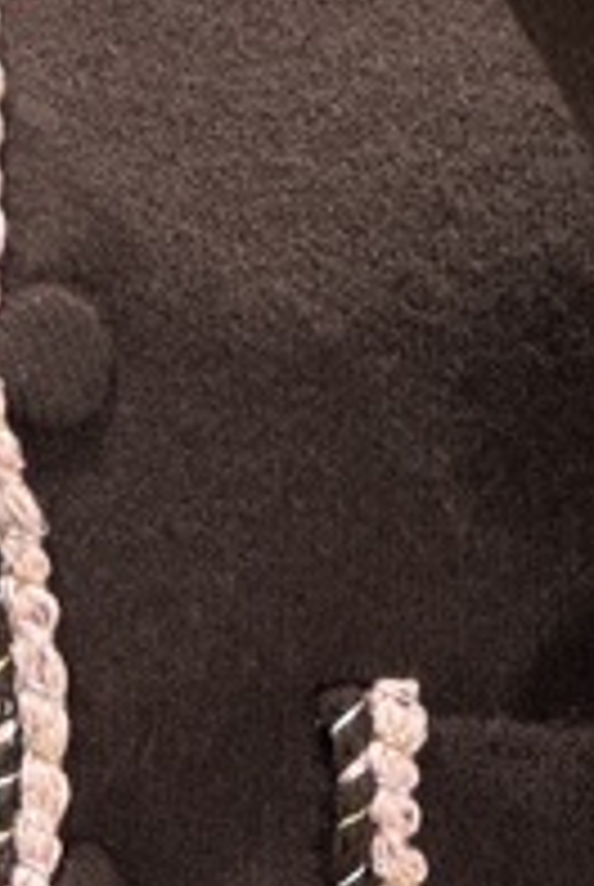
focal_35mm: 409
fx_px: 10087
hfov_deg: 3.4
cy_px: 585
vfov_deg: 5.0
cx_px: -266
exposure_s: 1/100
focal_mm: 9
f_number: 2.8
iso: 200
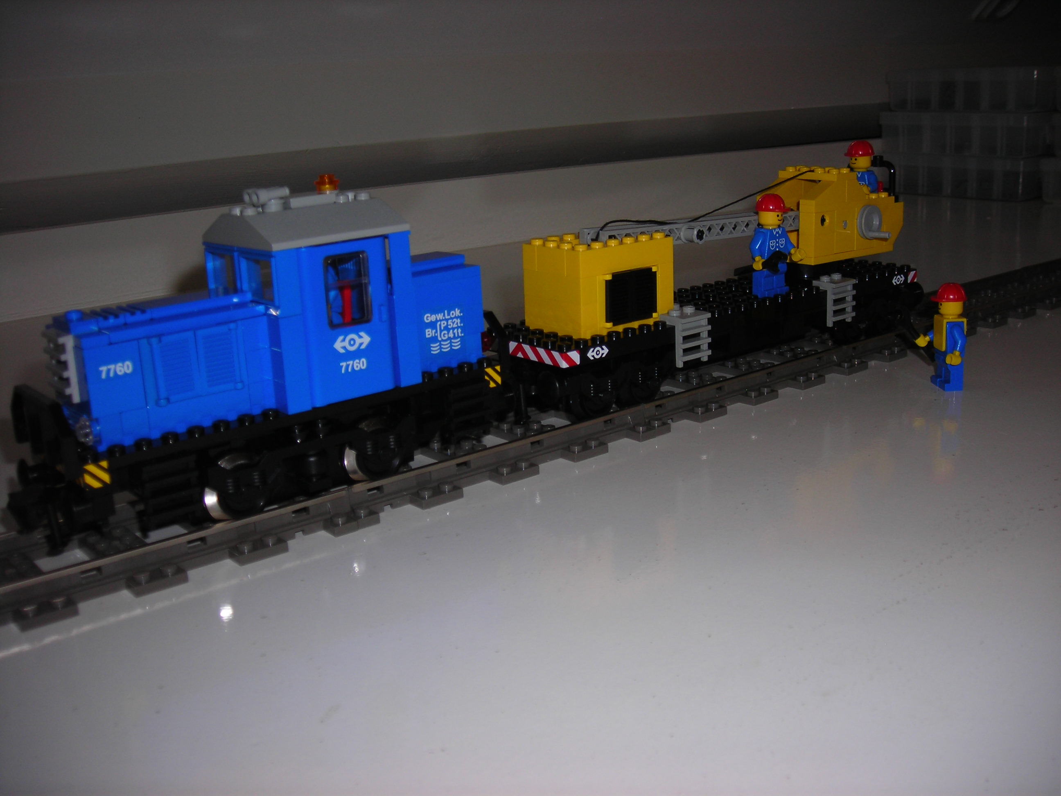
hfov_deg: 49.0
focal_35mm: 38
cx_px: 530
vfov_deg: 37.7
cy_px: 398
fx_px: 1165
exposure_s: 1/60.1
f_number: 3.2
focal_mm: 6.3
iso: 50
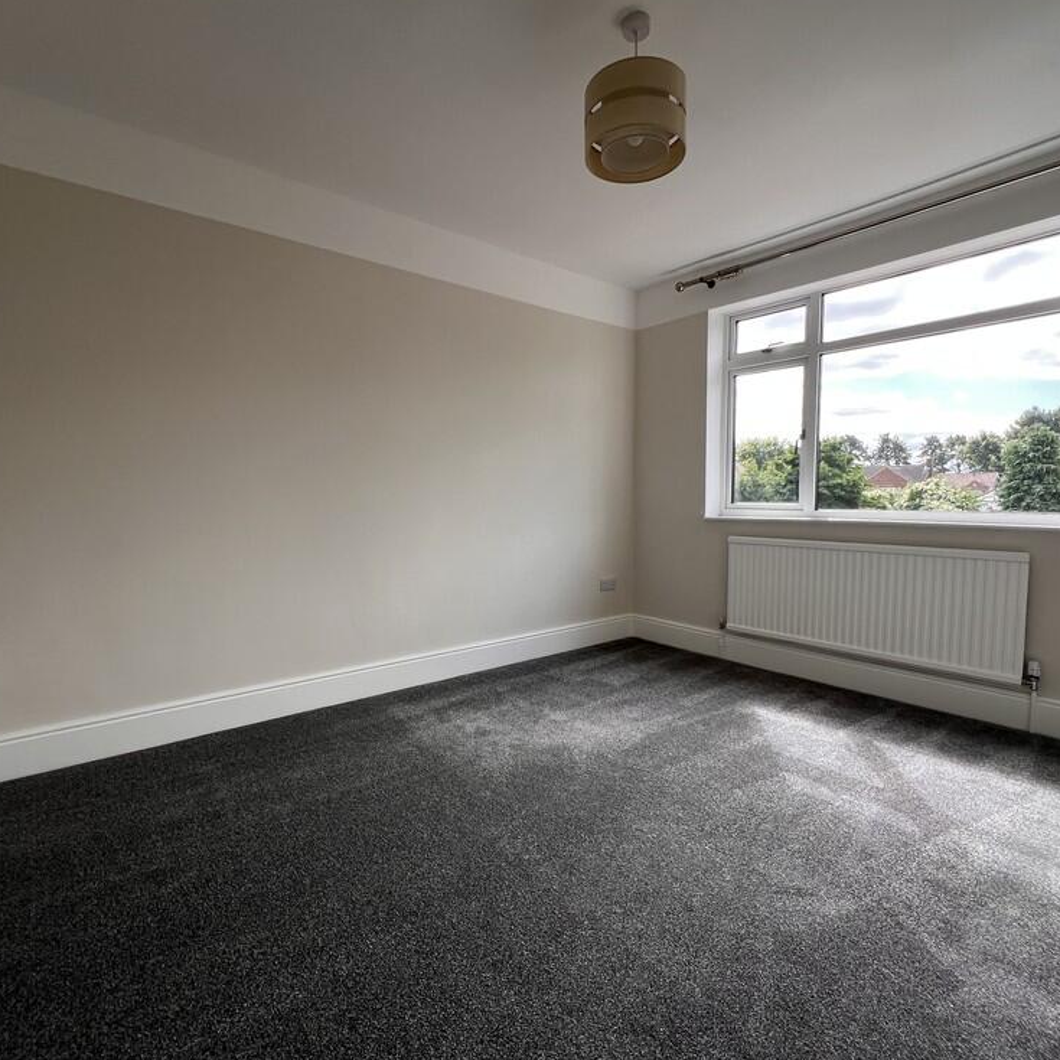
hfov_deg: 87.4
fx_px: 554
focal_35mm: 16
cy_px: 535
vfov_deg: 87.4
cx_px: 534
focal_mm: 1.57
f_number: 1.8
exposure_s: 1/190
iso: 32
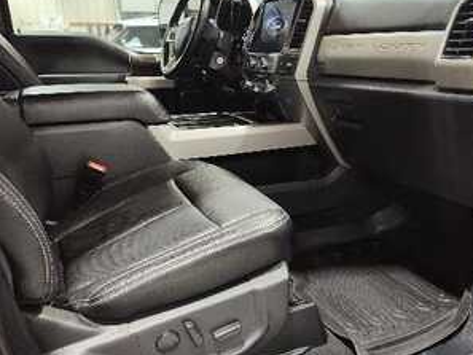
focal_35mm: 31
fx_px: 424
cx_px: 255
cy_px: 191
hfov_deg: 58.3
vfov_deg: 45.4
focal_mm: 5.56
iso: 331
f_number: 1.8
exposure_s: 1/60
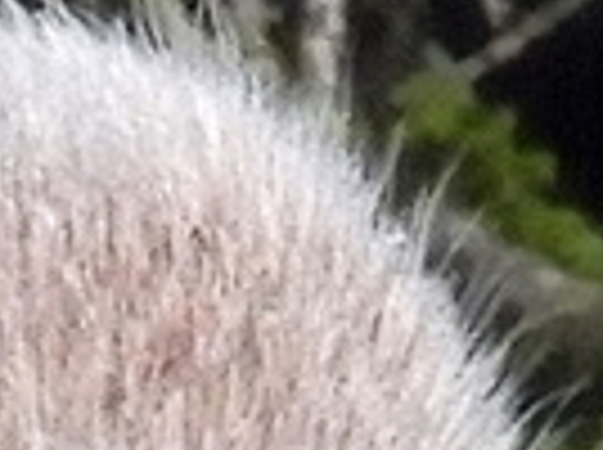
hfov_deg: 1.0
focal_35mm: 1974
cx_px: -421
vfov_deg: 0.8
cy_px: 796
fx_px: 34325
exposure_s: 1/30
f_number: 5.6
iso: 800
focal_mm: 64.5
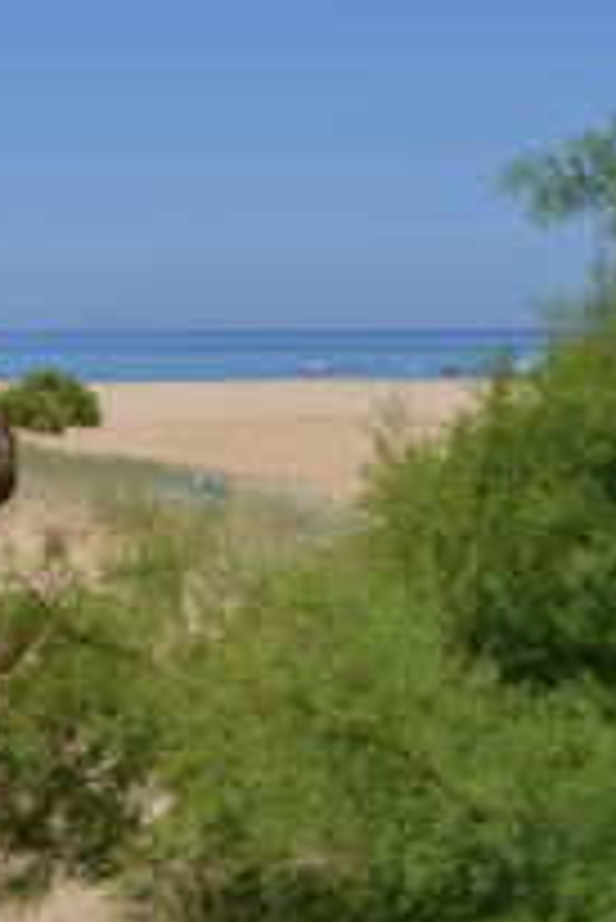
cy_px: 252
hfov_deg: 14.7
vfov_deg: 22.0
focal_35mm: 92
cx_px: 36
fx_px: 2357
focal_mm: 28
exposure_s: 1/1250
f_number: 4
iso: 100
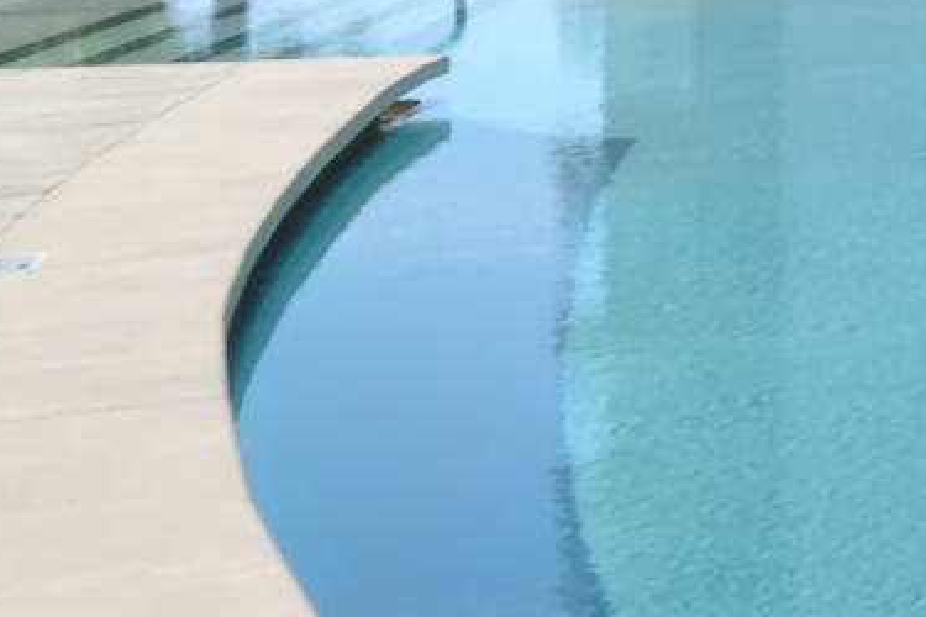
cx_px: 3469
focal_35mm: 128
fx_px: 3292
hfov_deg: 8.8
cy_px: -190
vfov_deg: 10.5
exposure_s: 1/320
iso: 100
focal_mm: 16
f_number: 8
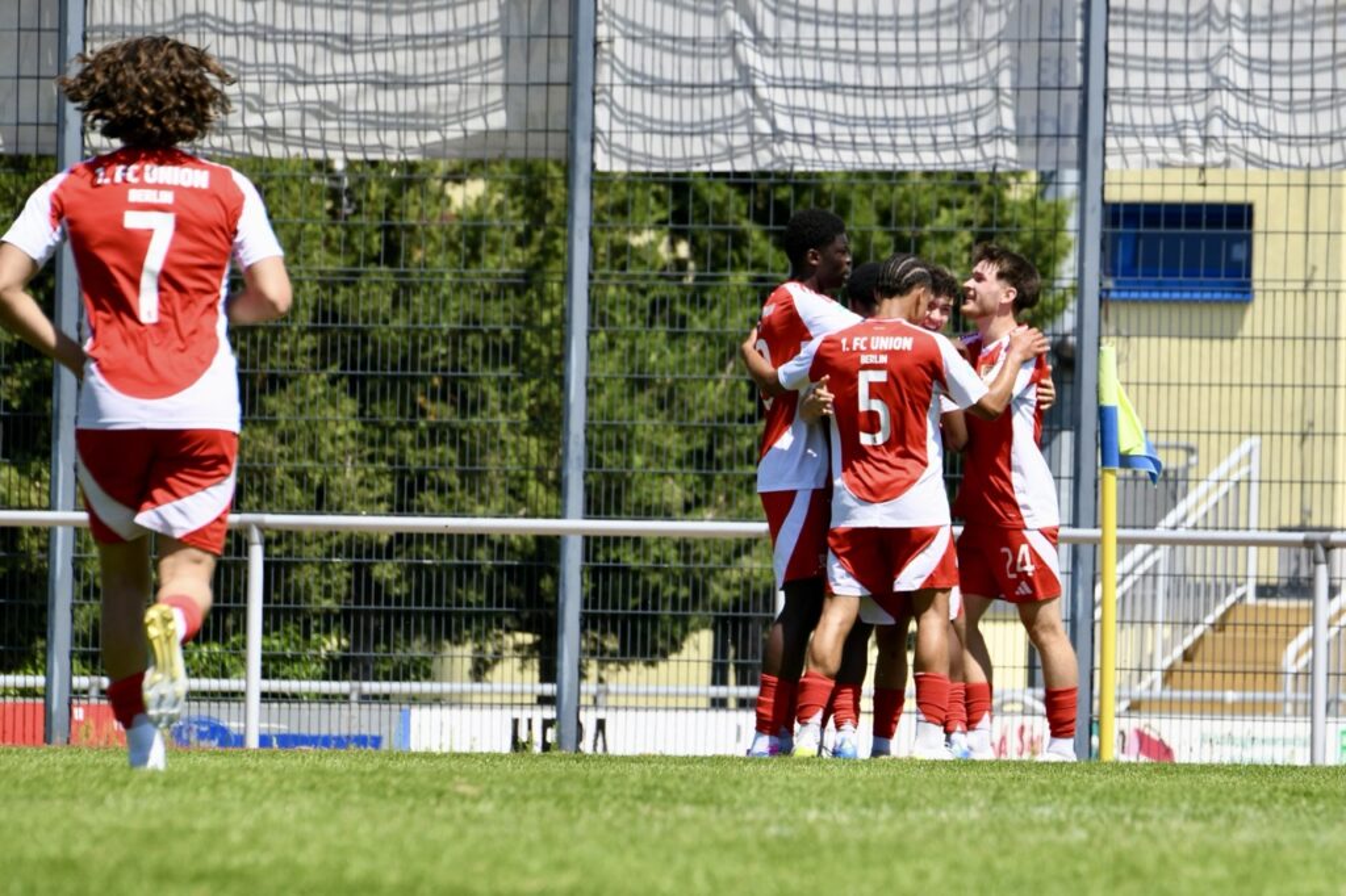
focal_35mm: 400
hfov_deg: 5.2
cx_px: 673
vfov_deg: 3.4
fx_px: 14950
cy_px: 448
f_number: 10
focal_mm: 400
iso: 1250
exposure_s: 1/1600
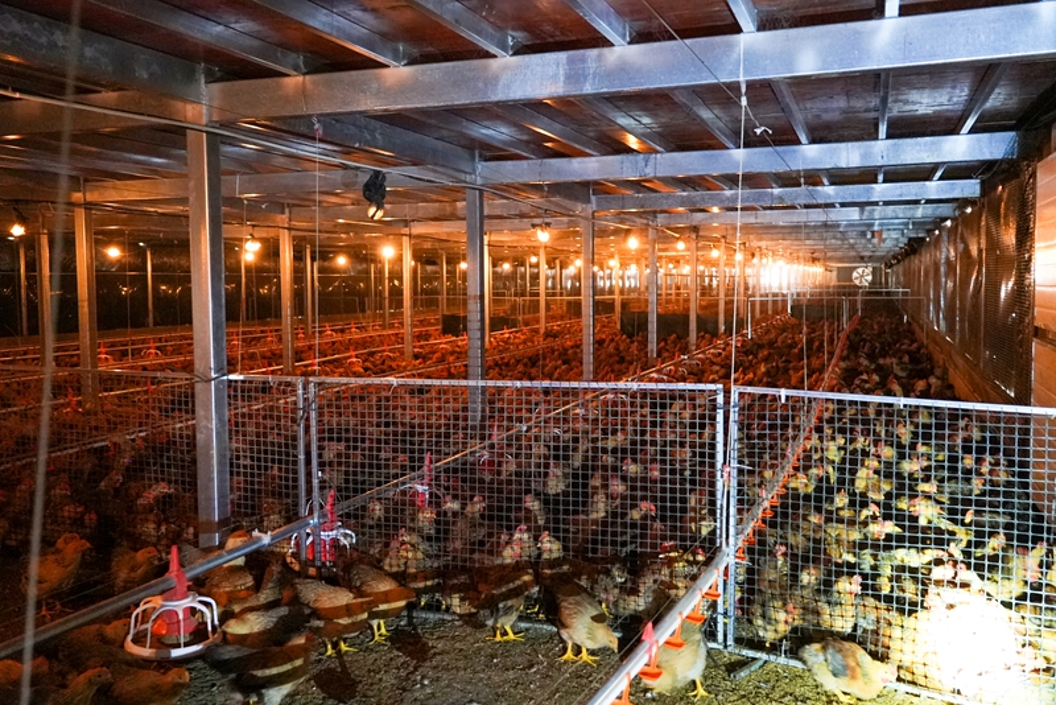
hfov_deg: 60.3
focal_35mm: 31
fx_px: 910
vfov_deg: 42.4
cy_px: 352
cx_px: 528
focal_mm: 31
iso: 12800
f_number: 4
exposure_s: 1/4
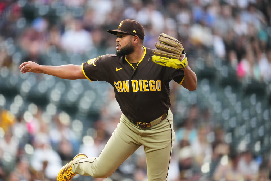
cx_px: 136
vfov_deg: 2.3
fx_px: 4515
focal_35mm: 600
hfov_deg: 3.4
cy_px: 90
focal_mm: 600
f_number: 4
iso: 4000
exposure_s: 1/2000
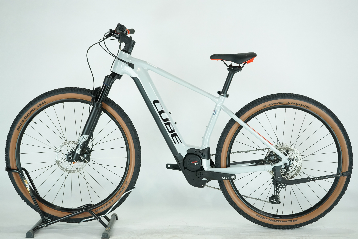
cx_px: 179
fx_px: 597
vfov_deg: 22.6
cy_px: 120
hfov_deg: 33.4
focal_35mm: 60
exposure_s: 1/200
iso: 1600
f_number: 5.6
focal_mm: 60
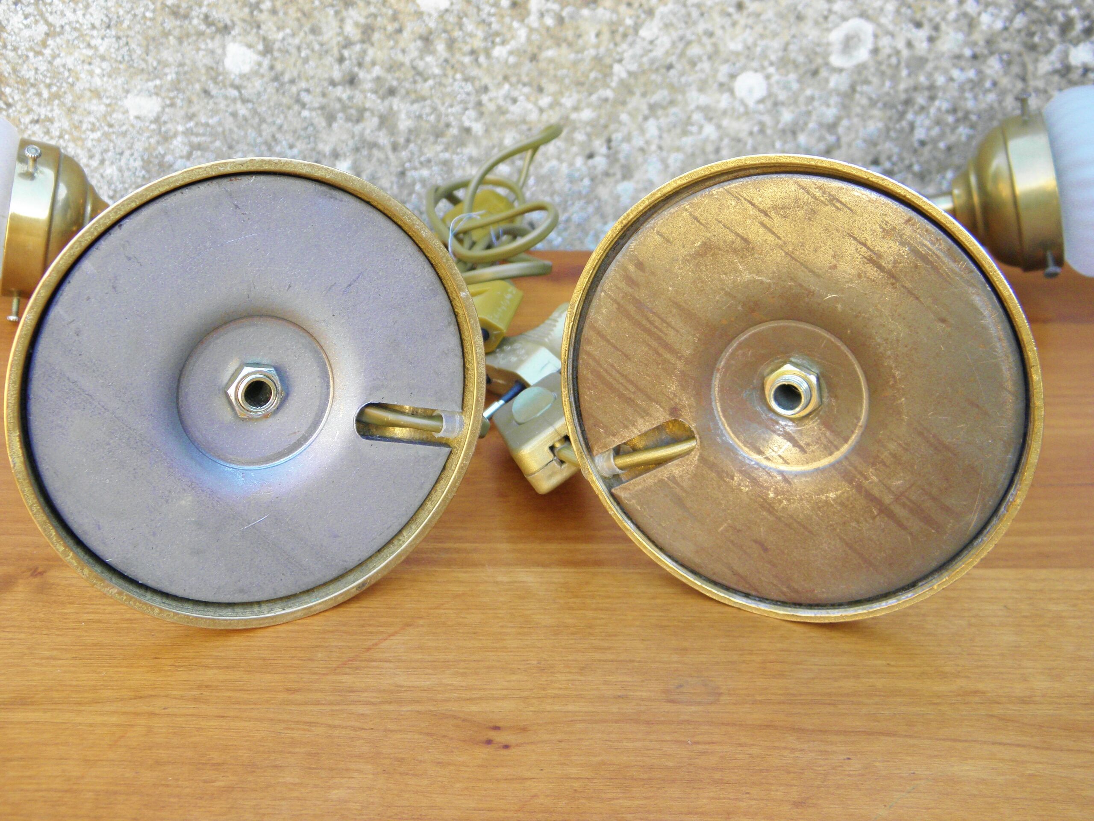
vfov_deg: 36.8
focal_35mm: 39
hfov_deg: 47.9
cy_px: 410
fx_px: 1233
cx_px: 547
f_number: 3.8
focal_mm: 7.1
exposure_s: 1/40
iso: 125
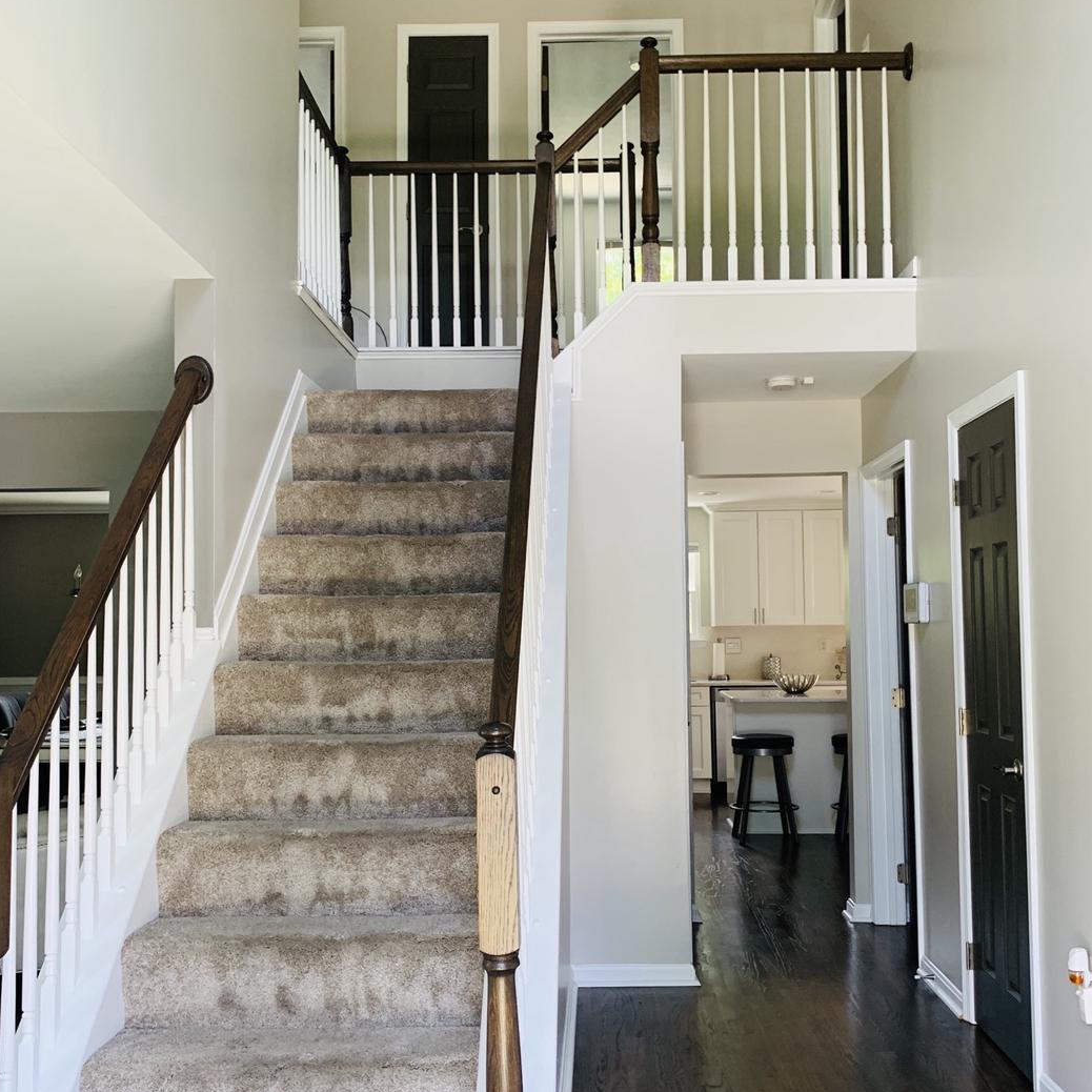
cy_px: 582
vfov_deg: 48.4
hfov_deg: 48.4
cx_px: 588
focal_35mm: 34
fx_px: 1213
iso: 100
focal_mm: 4.25
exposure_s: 1/115
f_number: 1.8
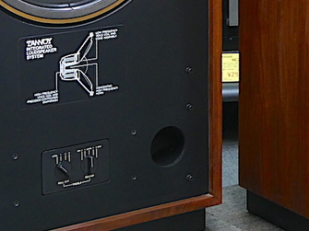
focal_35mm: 175
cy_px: -2
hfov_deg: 11.3
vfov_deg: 8.4
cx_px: 220
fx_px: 1562
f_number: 4.3
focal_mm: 10.9
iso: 200
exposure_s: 1/4
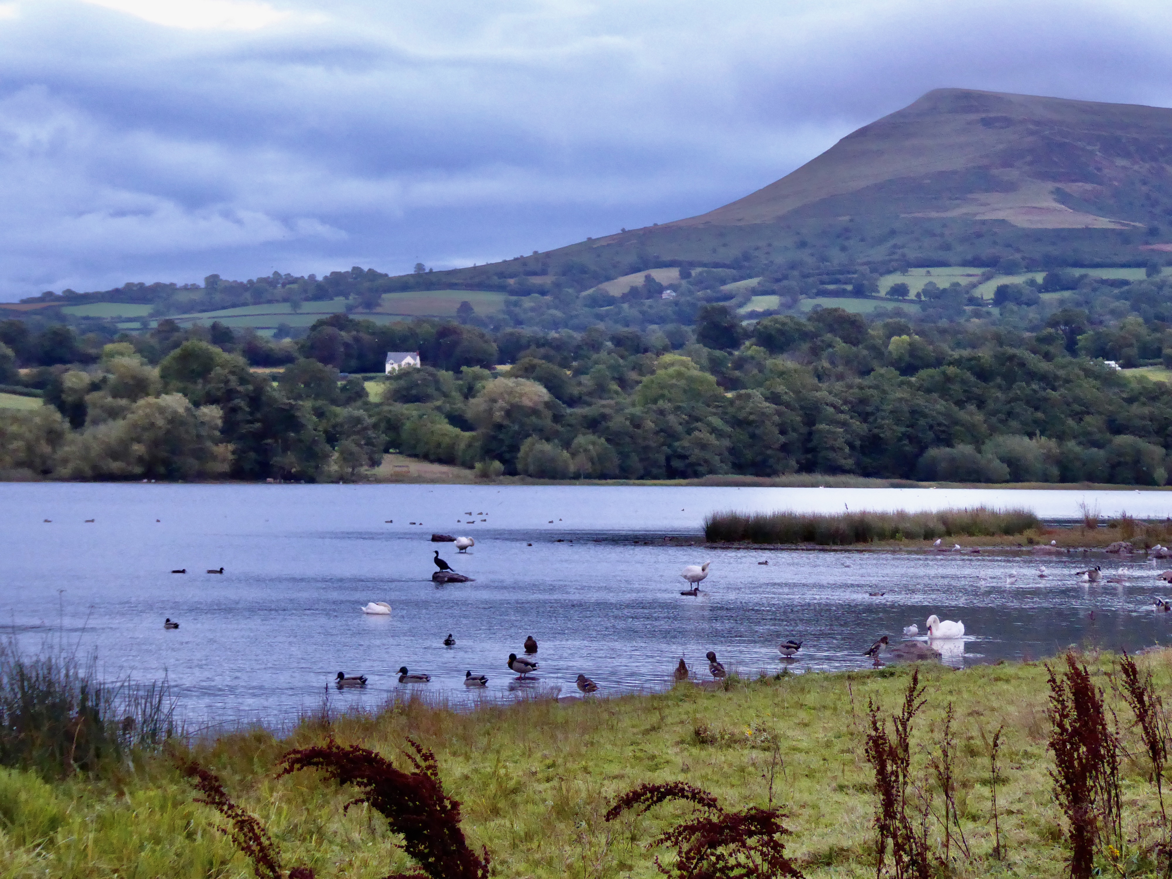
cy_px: 440
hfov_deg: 16.8
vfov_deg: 12.7
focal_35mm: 117
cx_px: 586
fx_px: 3961
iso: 800
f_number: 5.1
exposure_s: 1/60
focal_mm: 19
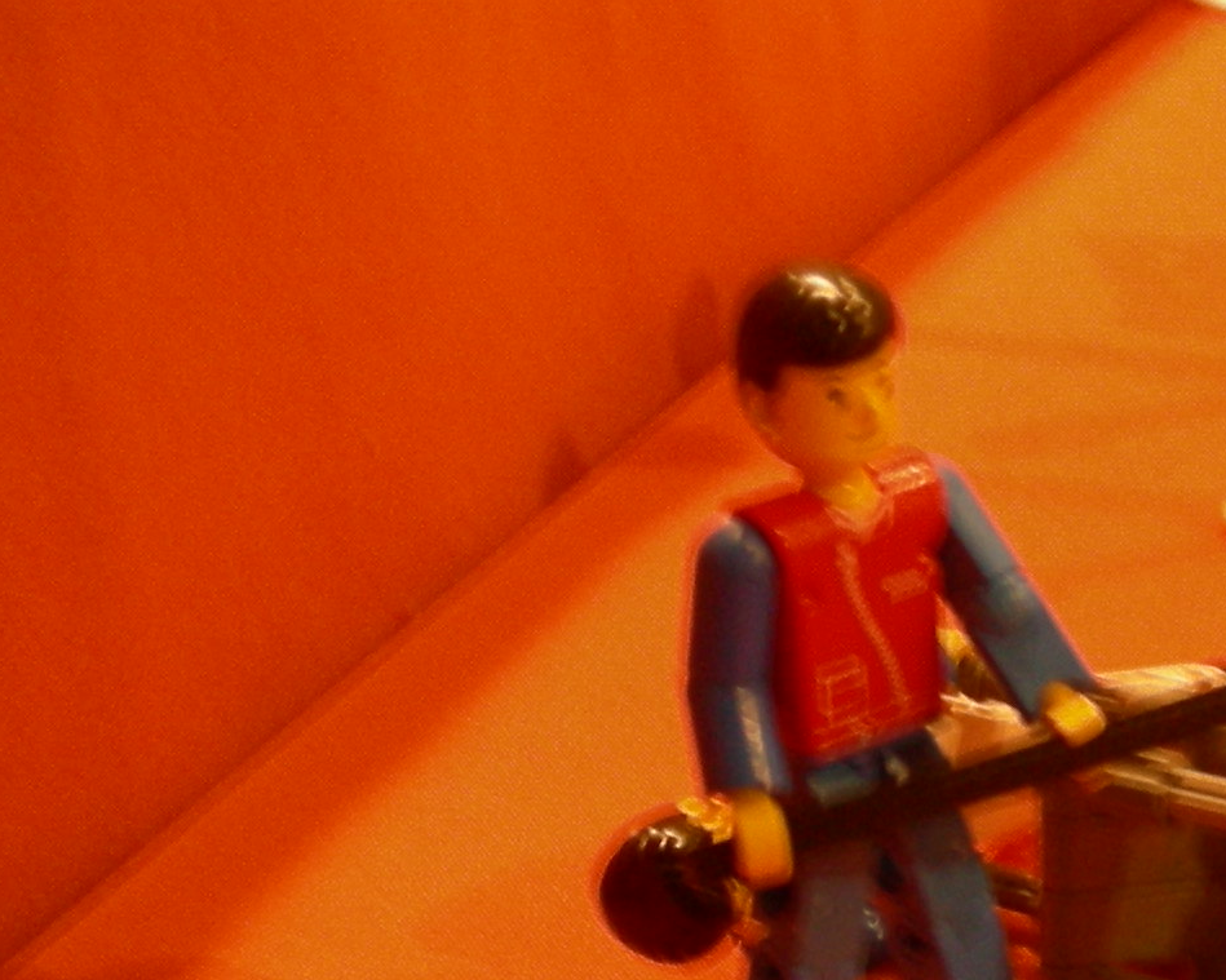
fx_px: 3483
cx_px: 1482
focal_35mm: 96
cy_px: 737
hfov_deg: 18.8
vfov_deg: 15.9
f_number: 2.7
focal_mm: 7.5
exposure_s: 1/4
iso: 156
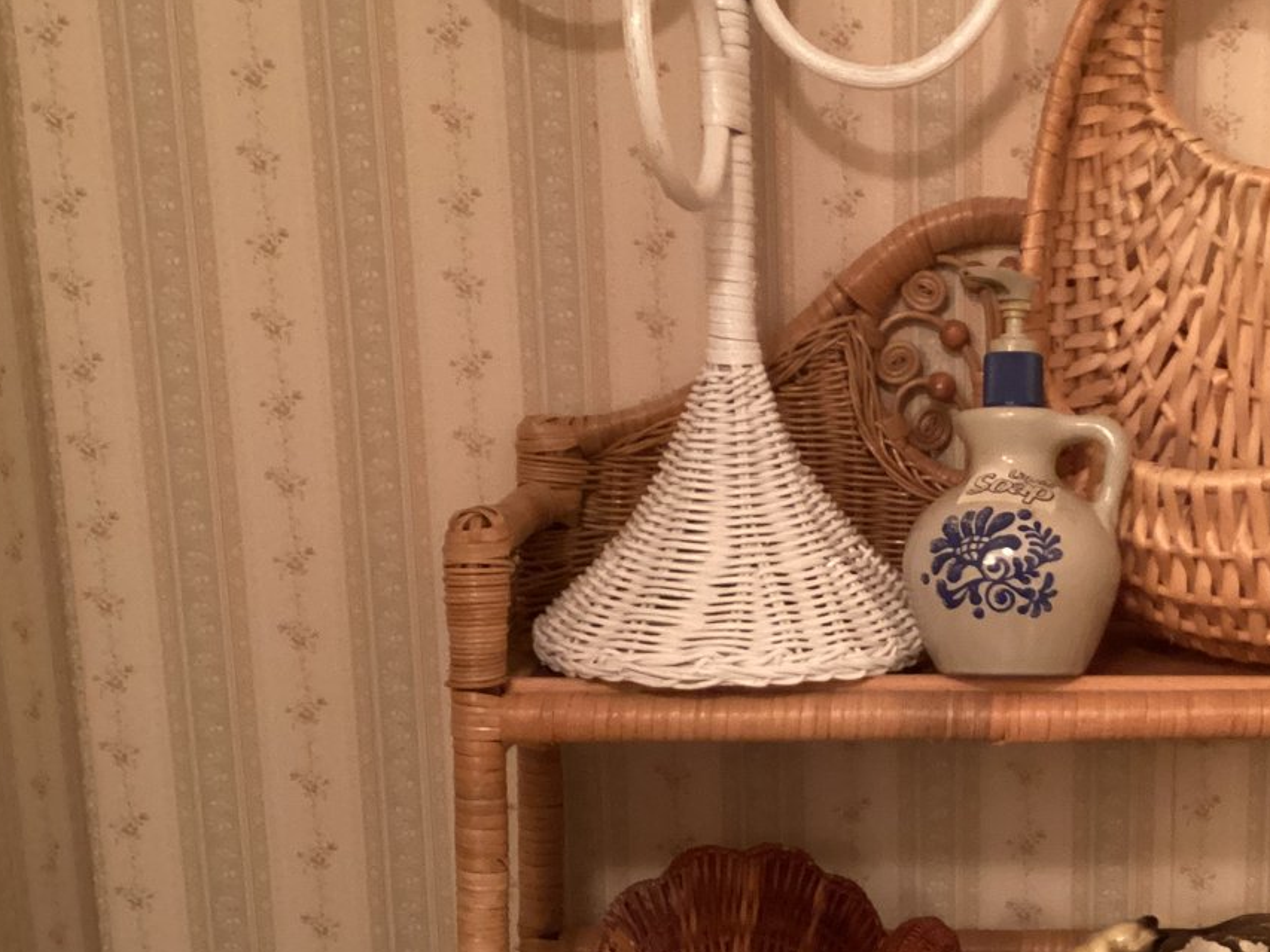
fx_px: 2018
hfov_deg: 34.2
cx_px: 963
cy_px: 496
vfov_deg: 26.6
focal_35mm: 55
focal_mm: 3.3
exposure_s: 1/30
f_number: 2.4
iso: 500
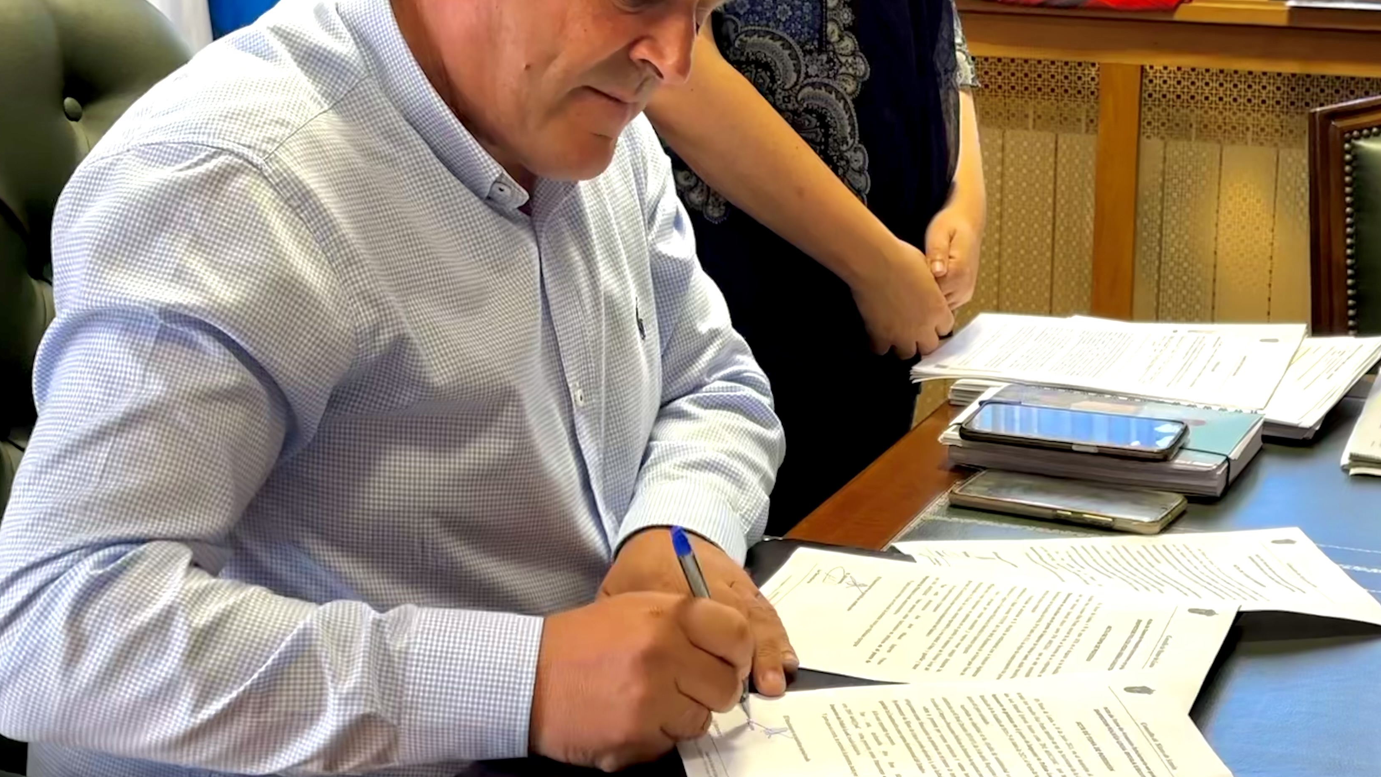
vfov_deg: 18.8
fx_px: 2343
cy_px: 339
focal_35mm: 64
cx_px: 796
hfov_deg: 32.8
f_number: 1.78
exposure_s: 1/50
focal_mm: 6.86
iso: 64
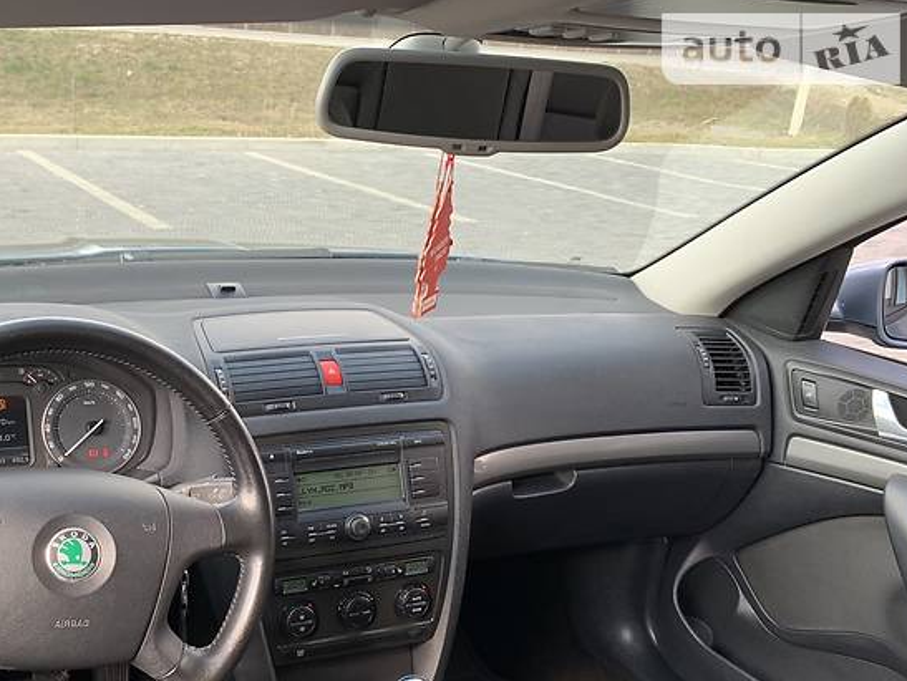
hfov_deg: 47.7
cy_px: 490
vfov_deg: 37.1
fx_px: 996
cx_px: 262
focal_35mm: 38
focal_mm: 4.2
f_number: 1.8
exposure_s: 1/121
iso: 32
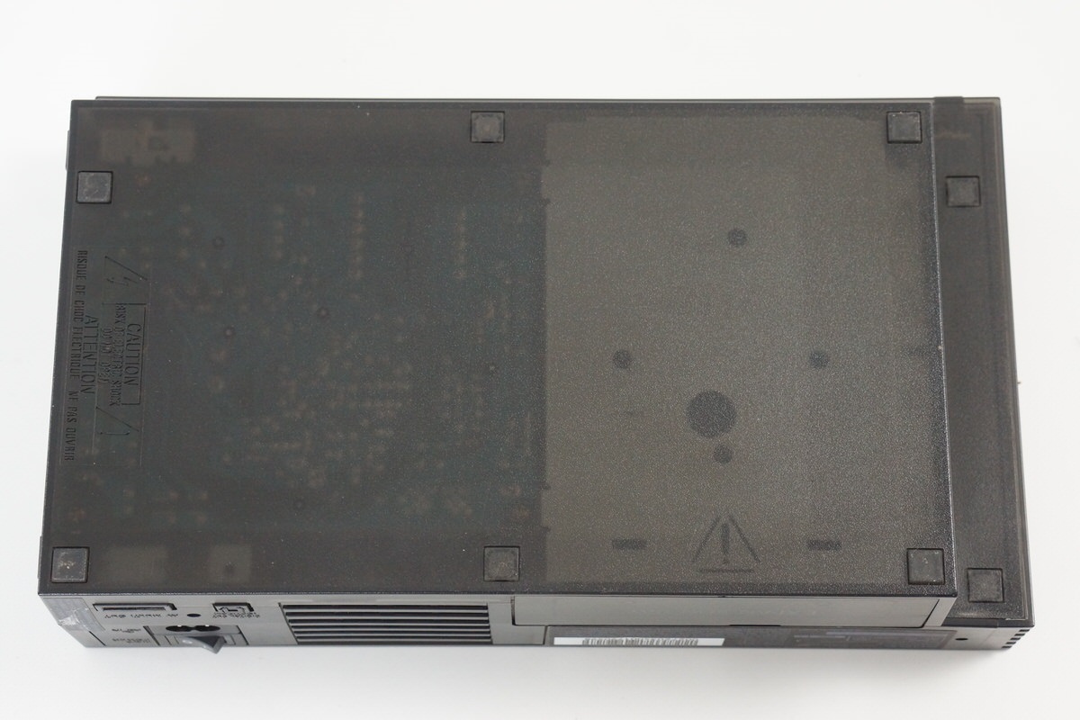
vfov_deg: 18.2
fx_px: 2250
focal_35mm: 75
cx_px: 540
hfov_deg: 27.0
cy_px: 360
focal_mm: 50
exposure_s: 1/80
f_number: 6.3
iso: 1600
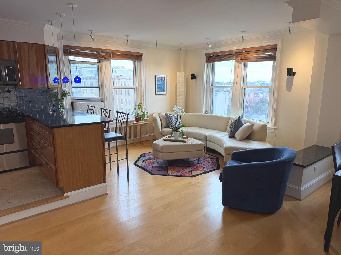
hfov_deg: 71.6
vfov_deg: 56.8
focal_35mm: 24
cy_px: 128
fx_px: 236
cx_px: 170
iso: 80
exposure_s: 1/167
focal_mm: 6.76
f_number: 1.78
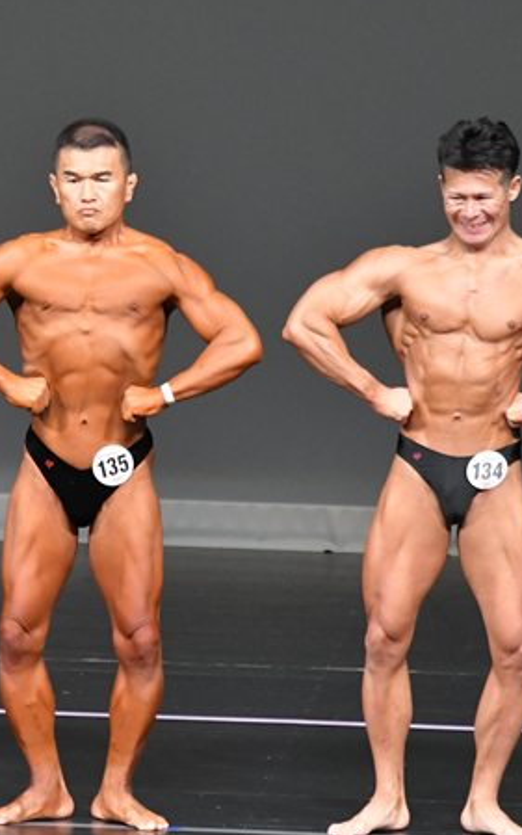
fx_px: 11984
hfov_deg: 2.5
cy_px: 441
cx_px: 125
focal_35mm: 527
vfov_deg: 4.0
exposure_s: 1/400
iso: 5000
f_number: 5.6
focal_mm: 200
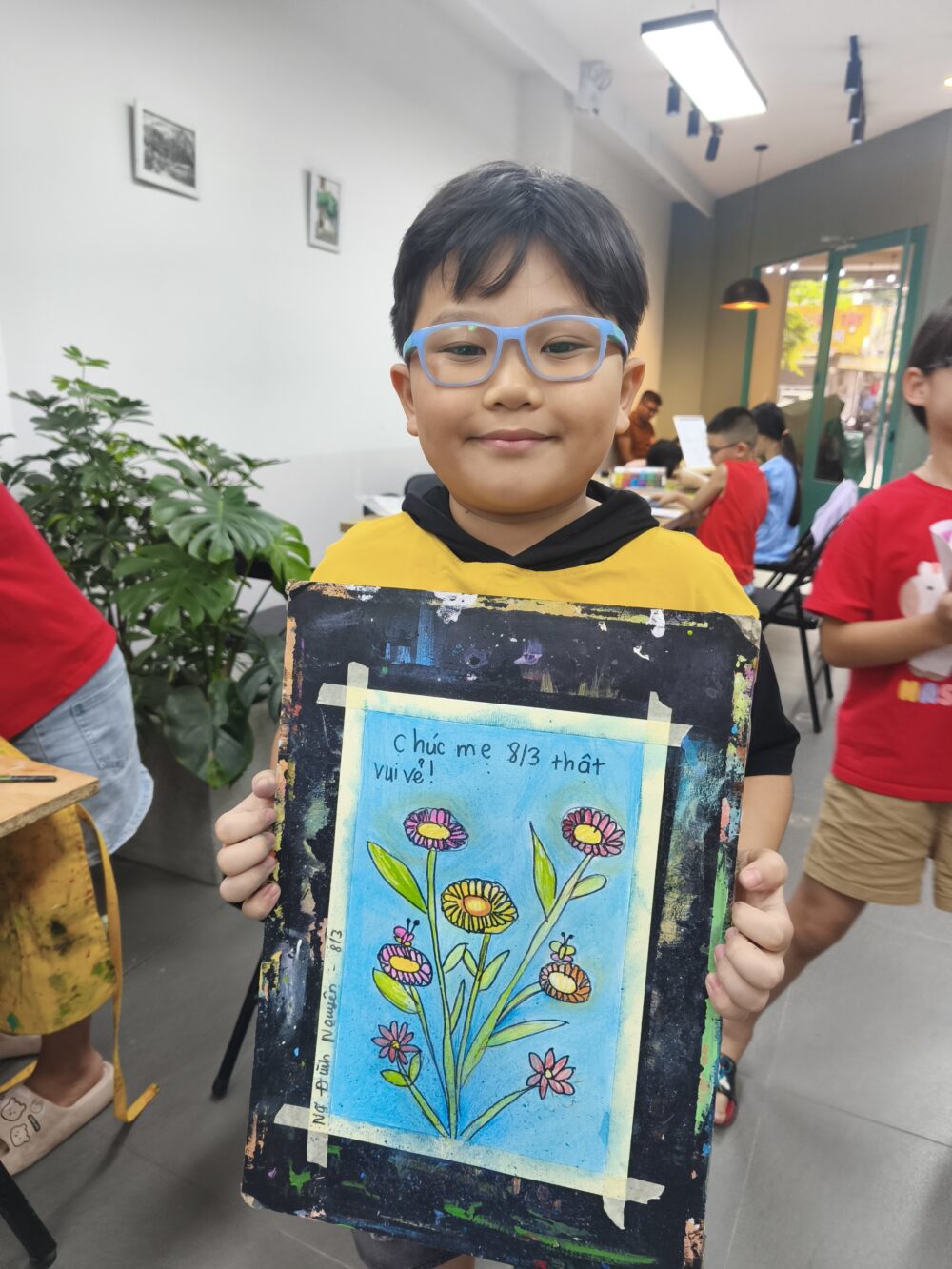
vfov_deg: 73.9
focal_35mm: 23
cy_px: 634
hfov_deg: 58.9
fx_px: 843
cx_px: 476
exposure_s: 1/100
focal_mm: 5.35
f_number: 1.7
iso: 80
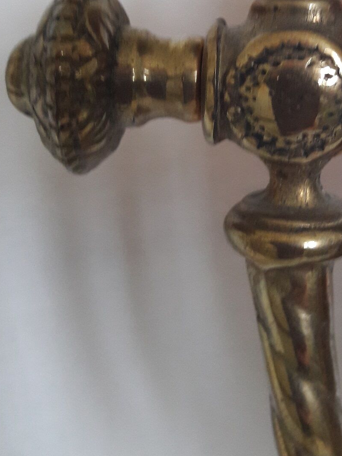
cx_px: 235
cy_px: 85
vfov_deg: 34.3
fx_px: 711
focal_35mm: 54
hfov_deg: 26.8
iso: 200
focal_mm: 3.7
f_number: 1.9
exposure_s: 1/17
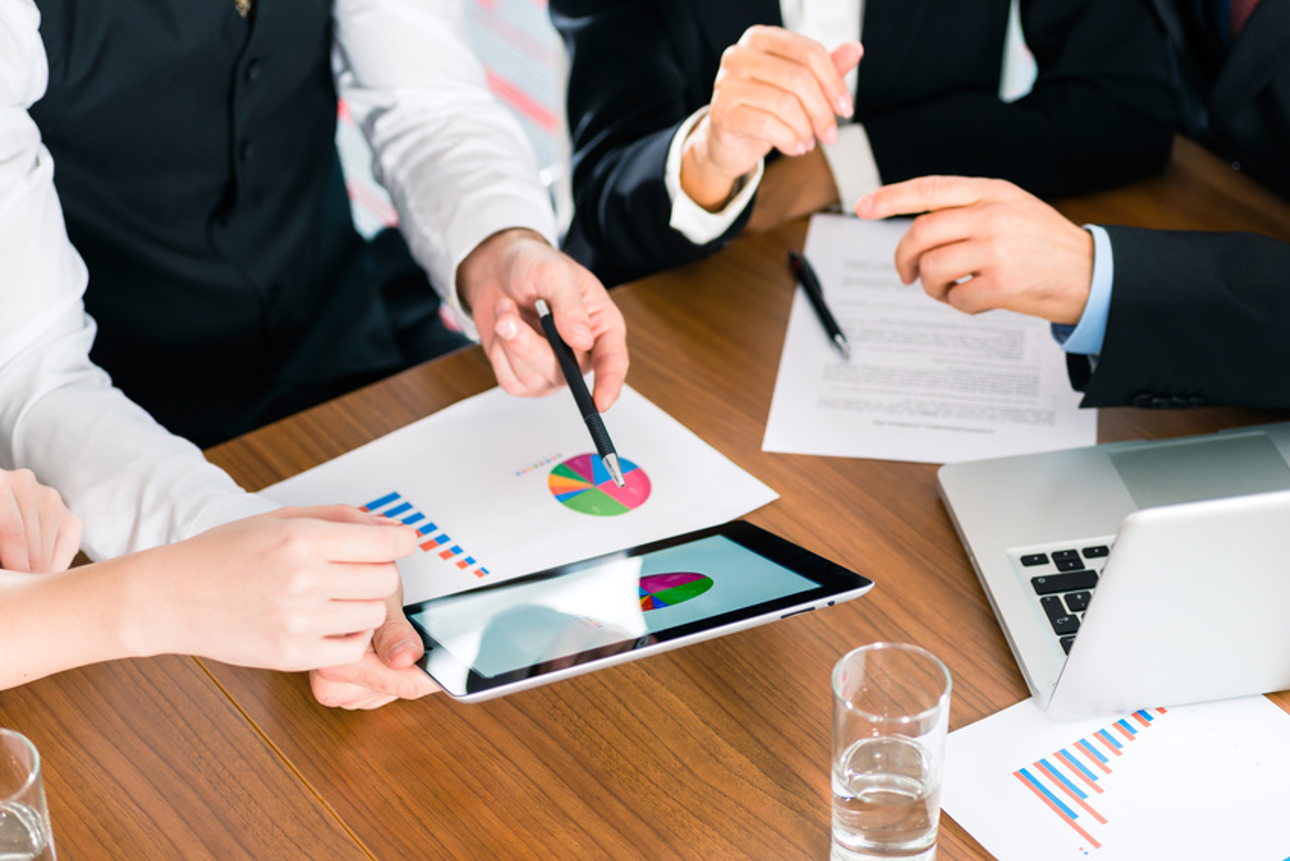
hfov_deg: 28.8
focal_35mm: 70
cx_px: 645
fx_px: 2509
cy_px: 430
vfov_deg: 19.5
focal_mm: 70
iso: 400
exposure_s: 1/125
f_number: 4
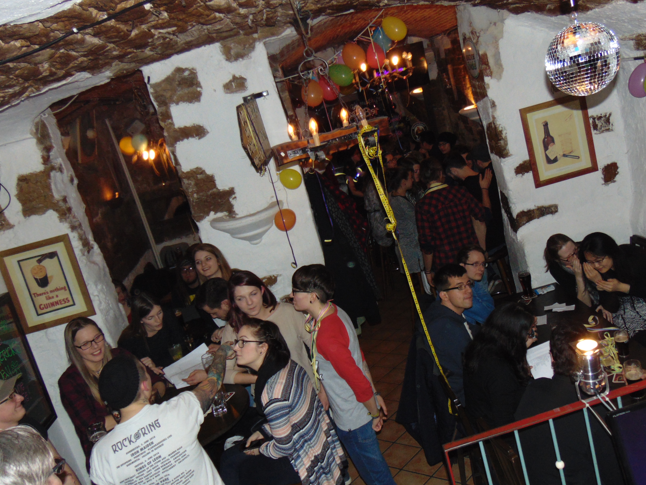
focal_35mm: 36
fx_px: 672
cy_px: 244
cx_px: 378
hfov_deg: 51.1
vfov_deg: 39.7
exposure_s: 1/8
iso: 200
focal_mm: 5.4
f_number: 3.1
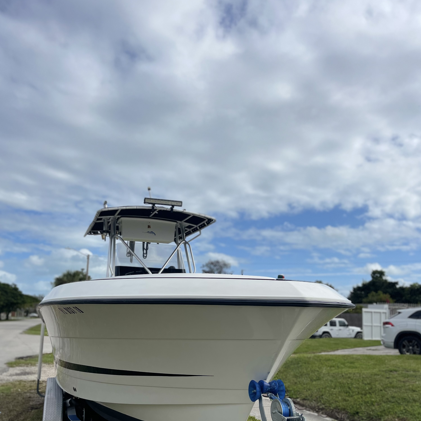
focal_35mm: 31
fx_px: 427
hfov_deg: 52.5
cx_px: 210
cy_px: 271
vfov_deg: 51.8
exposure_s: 1/10989
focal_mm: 5.1
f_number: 1.6
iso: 50
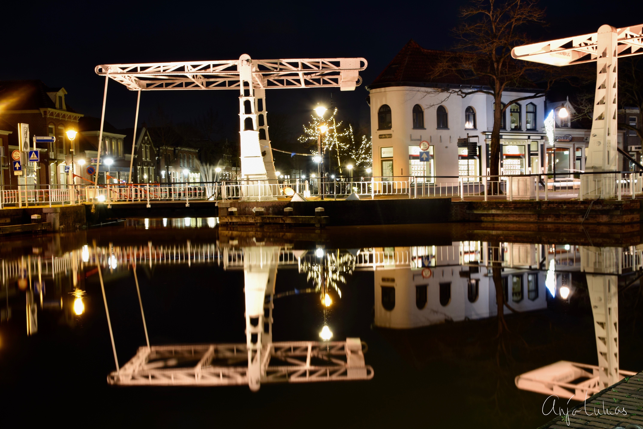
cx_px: 322
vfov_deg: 30.8
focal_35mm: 44
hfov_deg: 45.0
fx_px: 777
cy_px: 214
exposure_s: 15
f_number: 8
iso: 100
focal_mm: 29
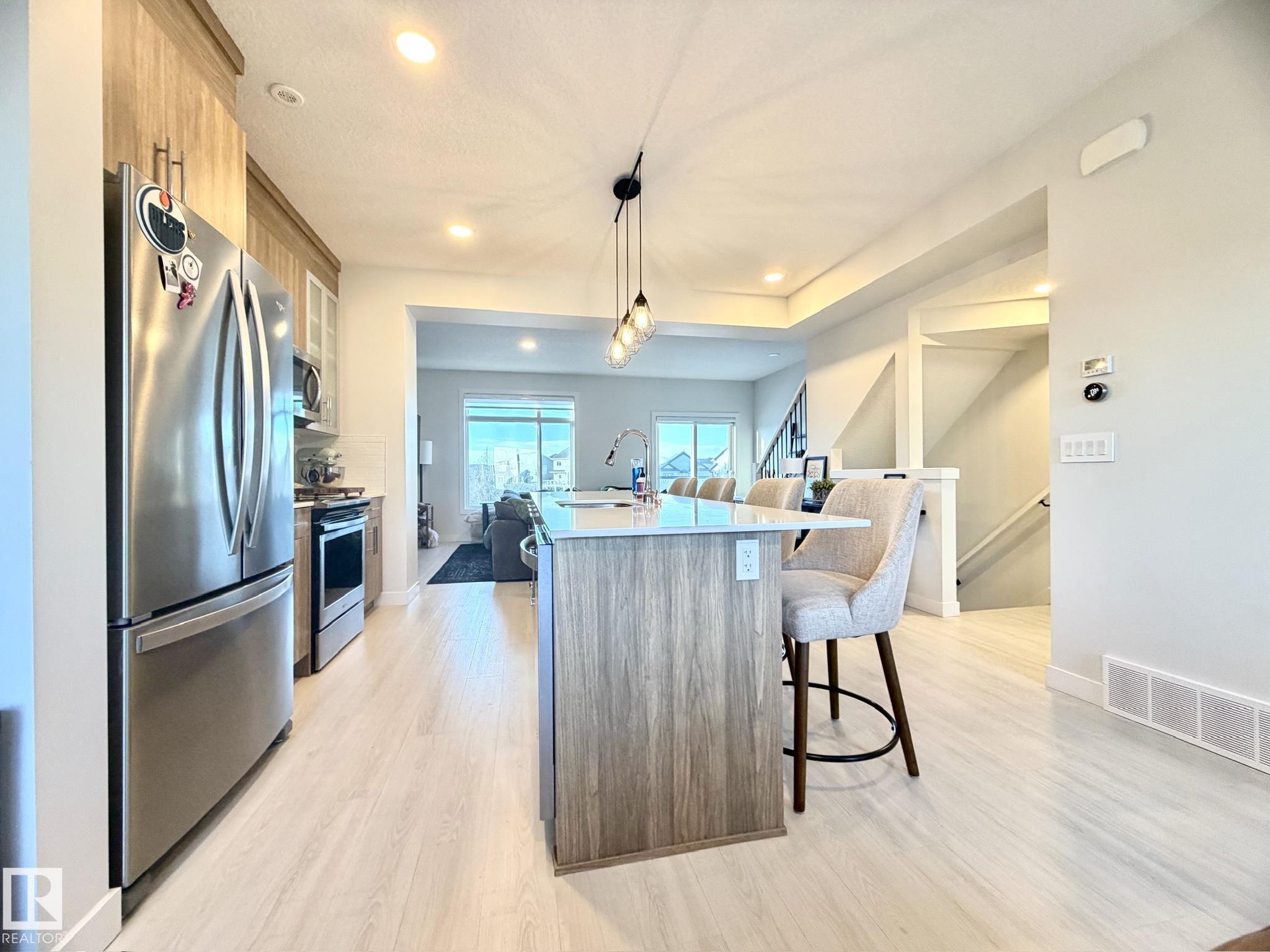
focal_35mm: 14
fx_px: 514
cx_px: 635
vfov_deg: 85.7
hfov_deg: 102.1
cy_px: 476
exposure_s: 1/60
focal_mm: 2.22
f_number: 2.2
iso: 320
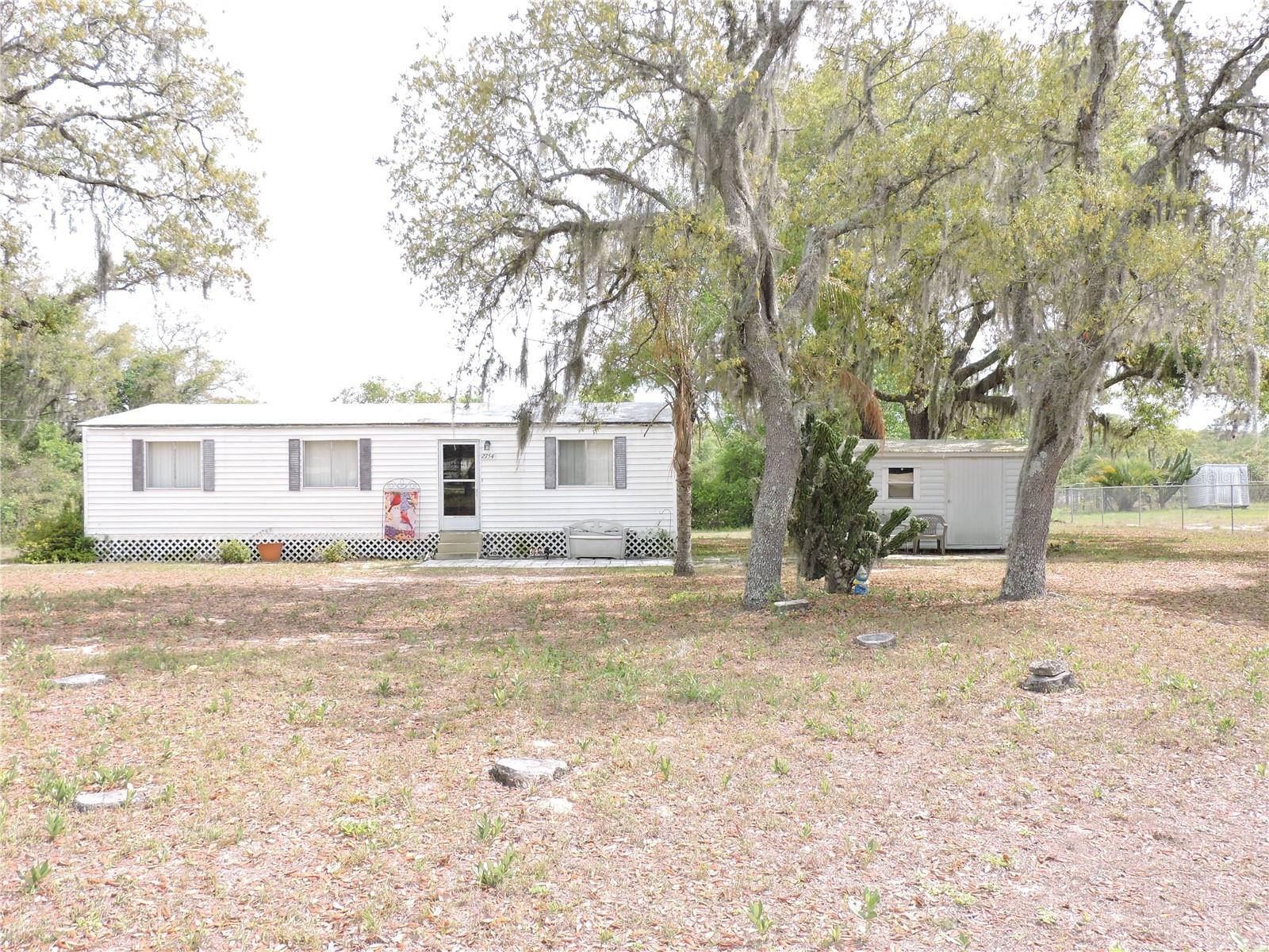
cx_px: 634
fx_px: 1100
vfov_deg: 46.8
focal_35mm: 30
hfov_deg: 60.0
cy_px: 476
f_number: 3.1
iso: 180
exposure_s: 1/500
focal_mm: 5.4
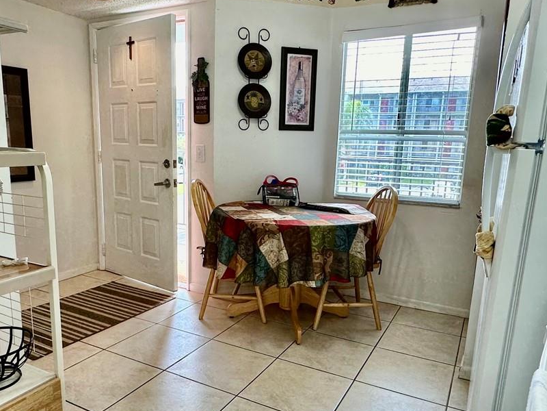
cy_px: 228
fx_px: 442
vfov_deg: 49.7
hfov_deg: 63.3
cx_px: 251
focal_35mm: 28
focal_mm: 2.22
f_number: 2.2
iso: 80
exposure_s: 1/120
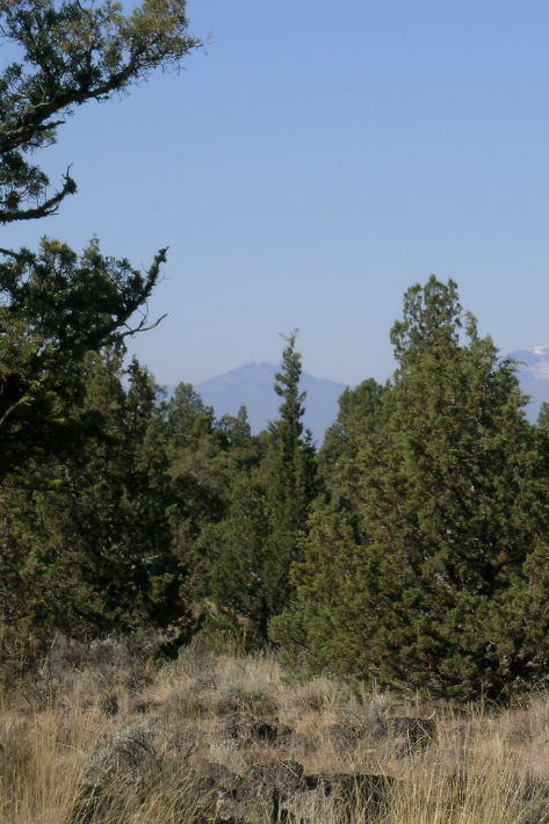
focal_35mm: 174
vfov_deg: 11.8
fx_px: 3982
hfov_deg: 7.8
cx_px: 593
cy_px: 405
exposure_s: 1/191
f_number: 7.3
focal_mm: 24
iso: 50
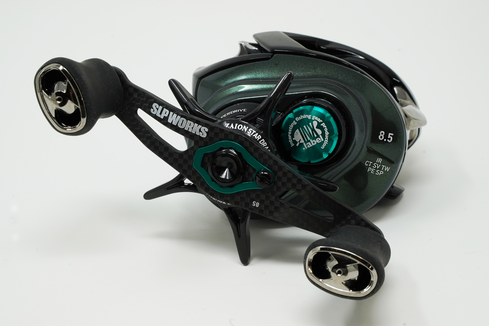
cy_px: 163
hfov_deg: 19.5
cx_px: 244
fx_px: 1426
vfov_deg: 13.0
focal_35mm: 105
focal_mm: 70
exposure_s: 1/15
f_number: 22
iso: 500
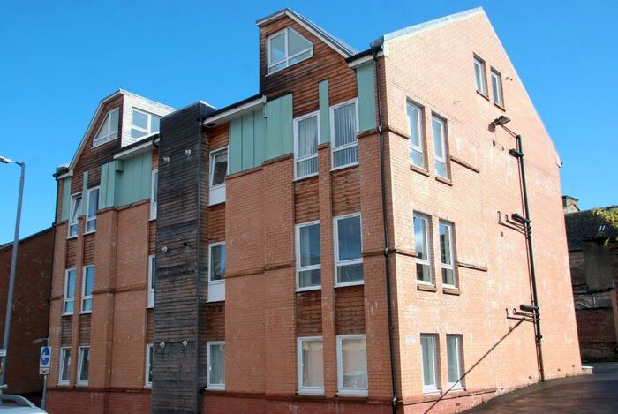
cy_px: 207
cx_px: 309
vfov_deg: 35.6
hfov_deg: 51.2
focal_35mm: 38
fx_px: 645
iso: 100
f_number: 7.1
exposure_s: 1/200
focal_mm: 25
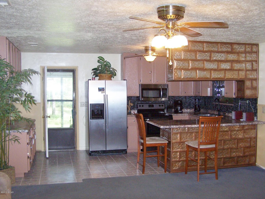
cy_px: 100
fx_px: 291
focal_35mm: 38
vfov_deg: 37.7
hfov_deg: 49.0
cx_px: 132
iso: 140
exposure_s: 1/60
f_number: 2.8
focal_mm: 6.3
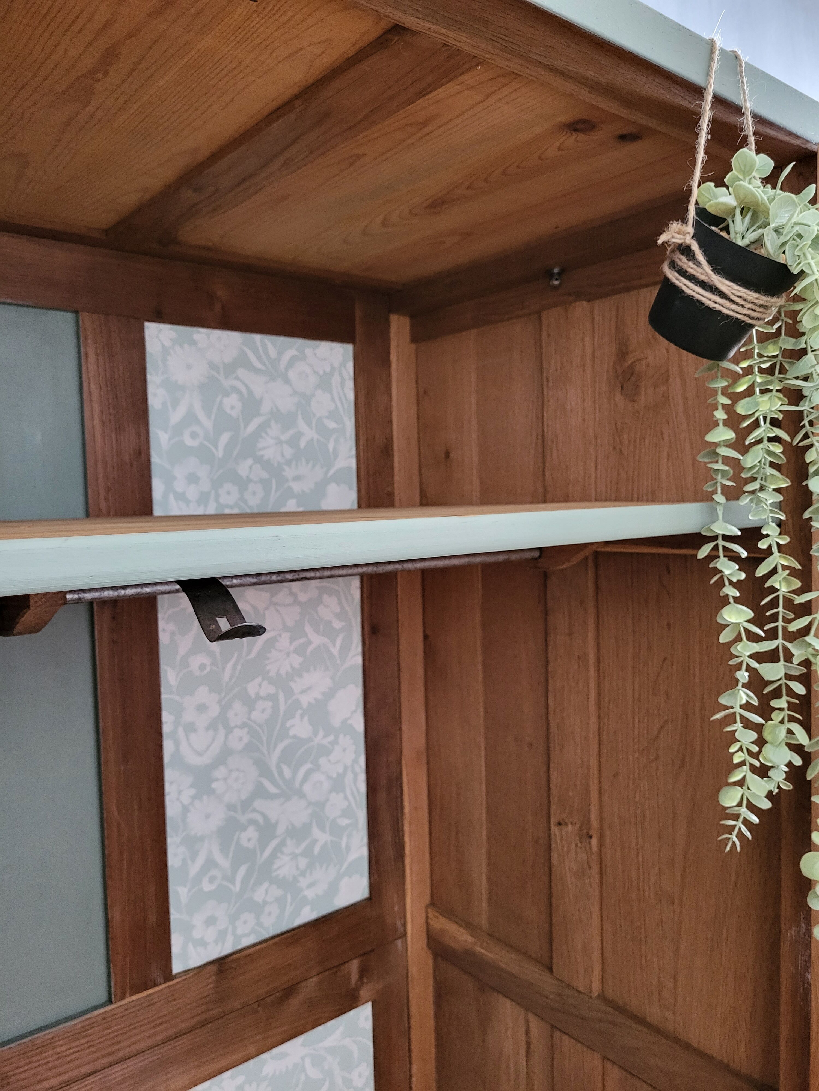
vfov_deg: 67.3
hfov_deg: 53.1
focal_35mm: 26
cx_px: 410
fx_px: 820
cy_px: 546
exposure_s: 1/33
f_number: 1.8
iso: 500
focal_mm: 5.4
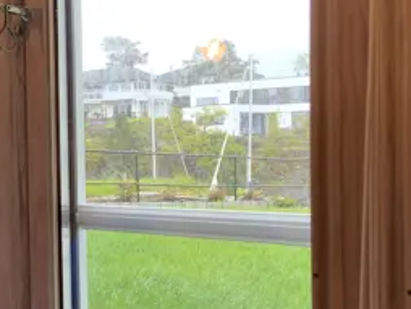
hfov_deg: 26.0
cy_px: 183
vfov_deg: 20.2
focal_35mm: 73
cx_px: 66
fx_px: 868
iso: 40
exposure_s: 1/50
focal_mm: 3
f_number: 1.8
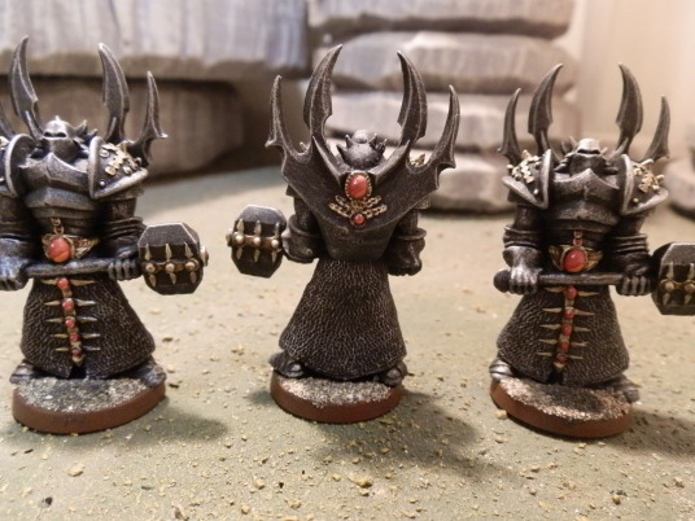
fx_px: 562
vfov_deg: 49.7
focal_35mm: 28
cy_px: 260
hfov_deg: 63.4
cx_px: 348
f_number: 3.1
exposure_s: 1/40
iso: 400
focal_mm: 5
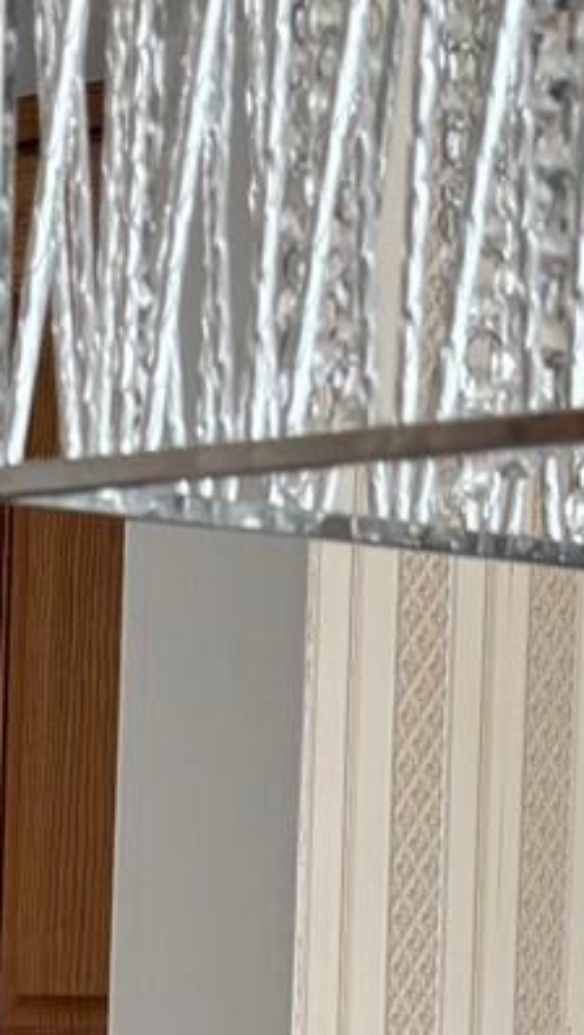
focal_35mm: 146
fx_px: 4010
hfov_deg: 8.0
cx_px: -467
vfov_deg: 13.9
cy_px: 1494
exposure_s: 1/69
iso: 125
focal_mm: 5.96
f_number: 1.6
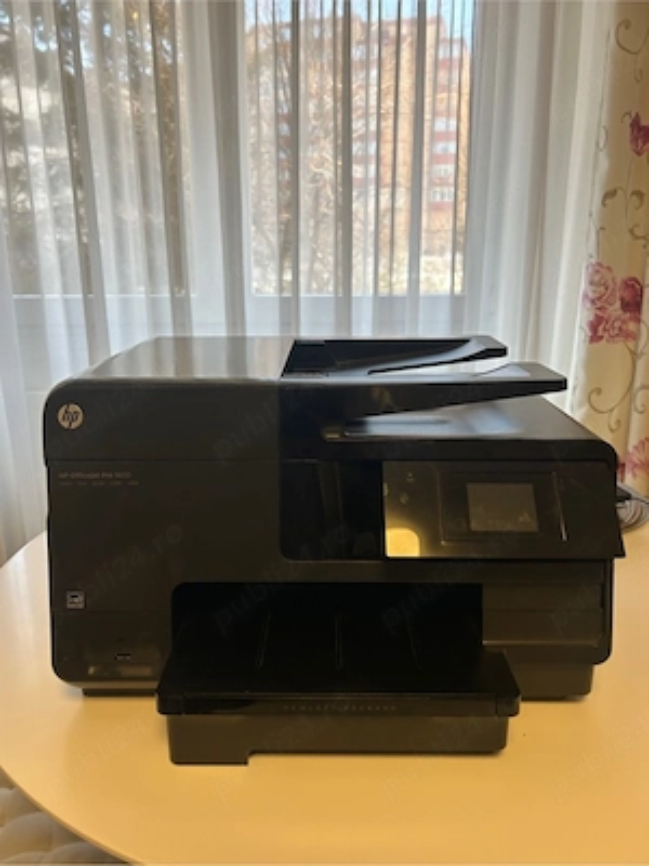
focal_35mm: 26
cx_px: 324
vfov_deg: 67.3
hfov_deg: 53.1
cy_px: 433
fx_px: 650
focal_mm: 5.7
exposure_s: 1/121
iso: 50
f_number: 1.5
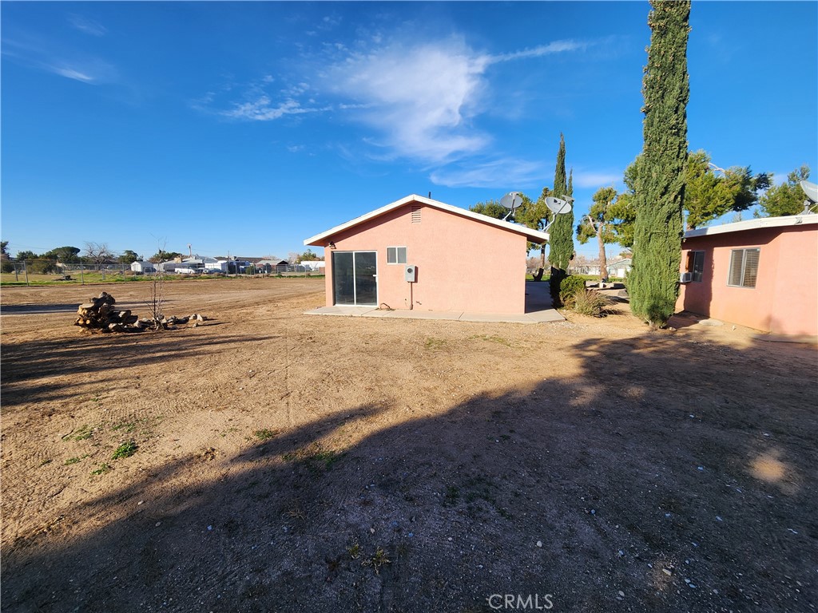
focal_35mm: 13
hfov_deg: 106.2
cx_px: 409
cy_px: 306
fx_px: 307
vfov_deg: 89.9
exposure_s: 1/1480
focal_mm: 2.2
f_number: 2.2
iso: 50
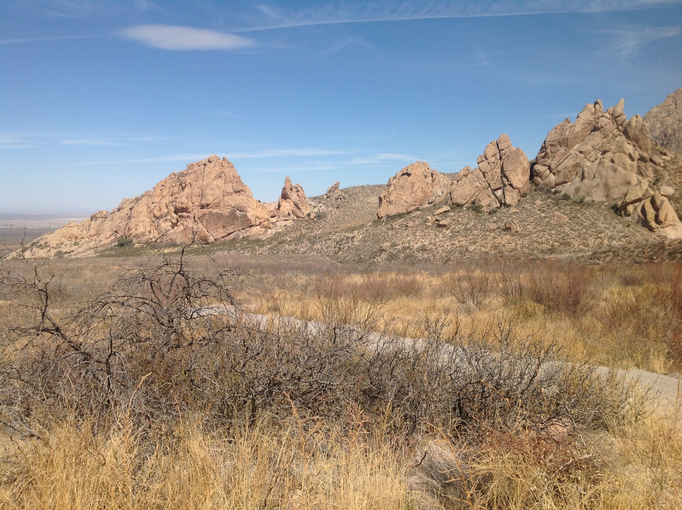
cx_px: 341
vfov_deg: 40.6
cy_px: 255
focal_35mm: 35
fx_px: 689
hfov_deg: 52.7
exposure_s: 1/2747
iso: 50
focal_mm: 4.28
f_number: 2.4
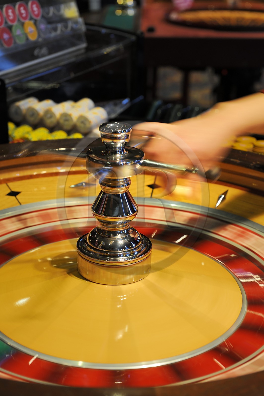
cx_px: 132
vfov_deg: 30.5
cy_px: 198
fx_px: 727
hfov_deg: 20.6
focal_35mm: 66
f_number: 5.6
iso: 200
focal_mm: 66
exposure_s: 1/4
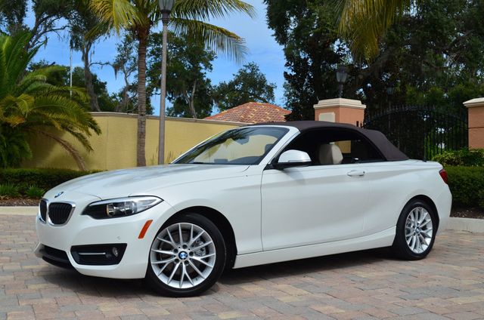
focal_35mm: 42
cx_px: 242
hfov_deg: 46.5
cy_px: 160
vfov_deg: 31.8
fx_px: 564
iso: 100
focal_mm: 28
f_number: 11
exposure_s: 1/125
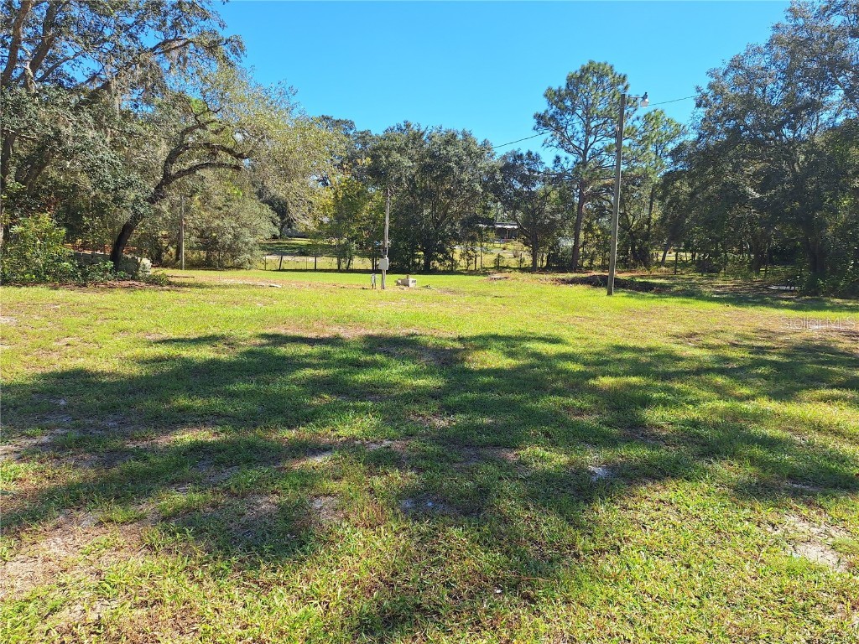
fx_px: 571
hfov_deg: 73.9
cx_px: 430
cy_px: 322
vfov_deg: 58.9
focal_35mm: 23
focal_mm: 5.54
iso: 40
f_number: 1.8
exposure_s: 1/1724
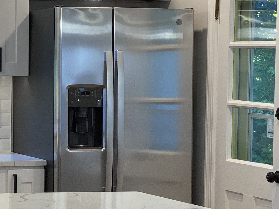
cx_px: 46
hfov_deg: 12.2
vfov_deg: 9.2
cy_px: 155
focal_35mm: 161
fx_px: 1298
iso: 125
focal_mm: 6
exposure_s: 1/120
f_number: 2
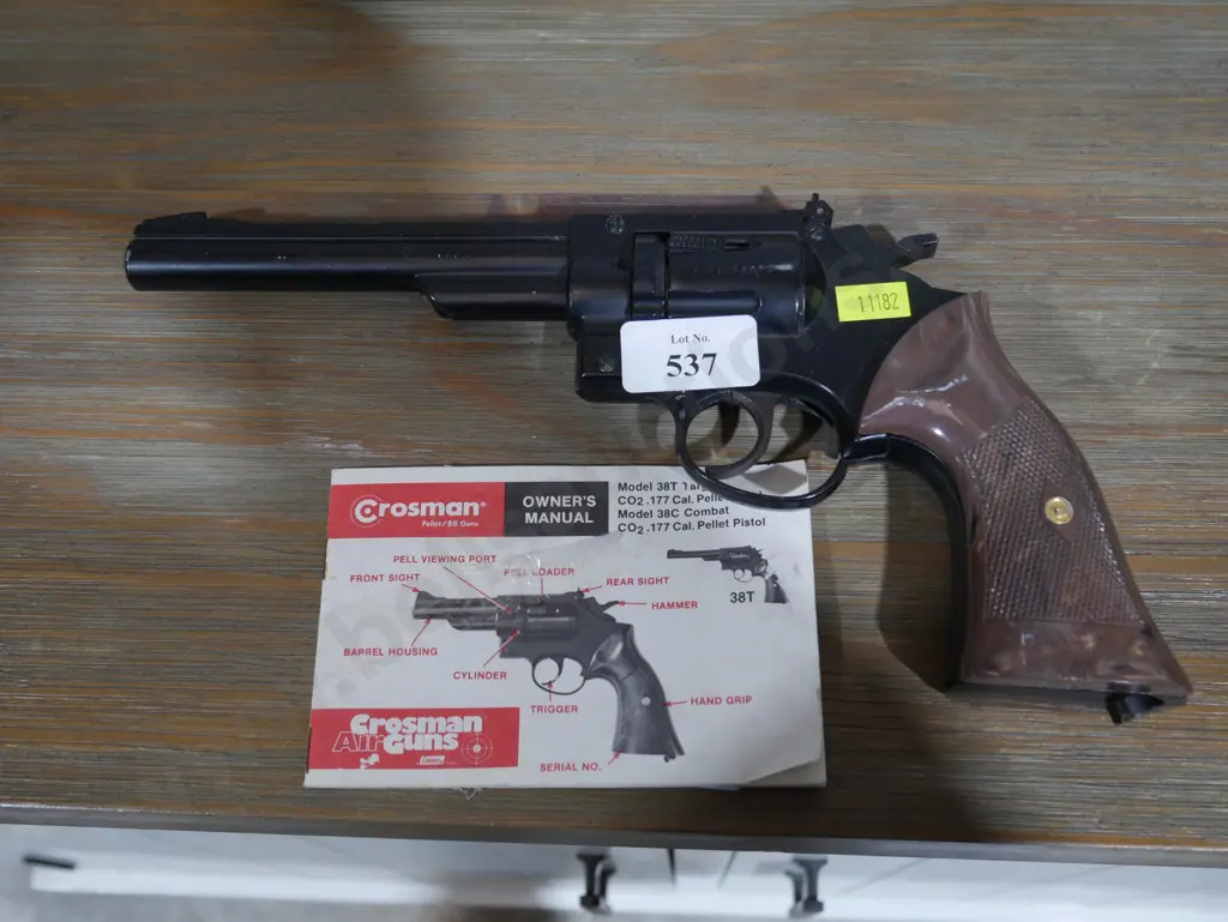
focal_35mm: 38
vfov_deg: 37.8
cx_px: 614
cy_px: 461
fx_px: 1349
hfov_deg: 49.0
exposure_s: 1/60
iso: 500
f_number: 4.1
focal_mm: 19
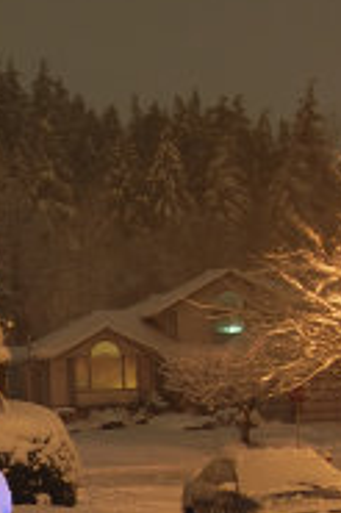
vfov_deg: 15.5
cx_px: -187
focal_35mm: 129
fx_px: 1836
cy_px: 563
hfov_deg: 10.2
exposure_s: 5
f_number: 10
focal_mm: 26
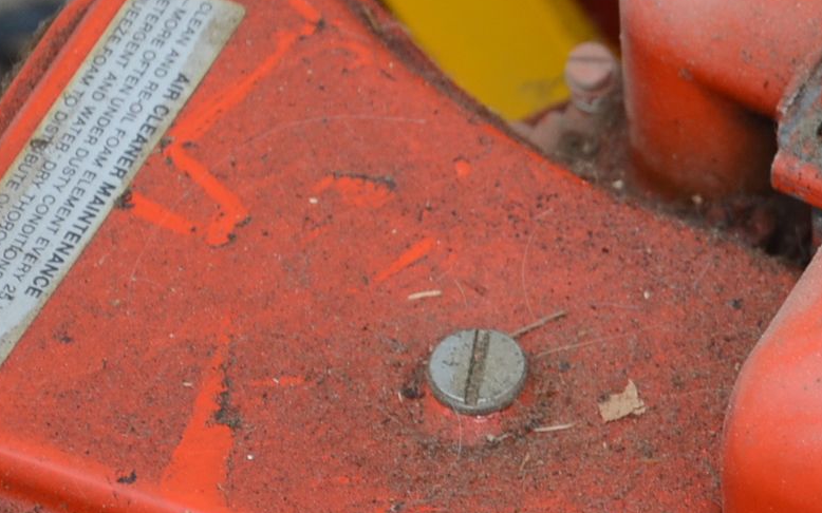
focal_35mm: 508
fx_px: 11370
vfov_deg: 2.6
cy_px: 271
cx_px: 1032
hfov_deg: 4.1
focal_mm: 105
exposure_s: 1/200
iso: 320
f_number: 5.6
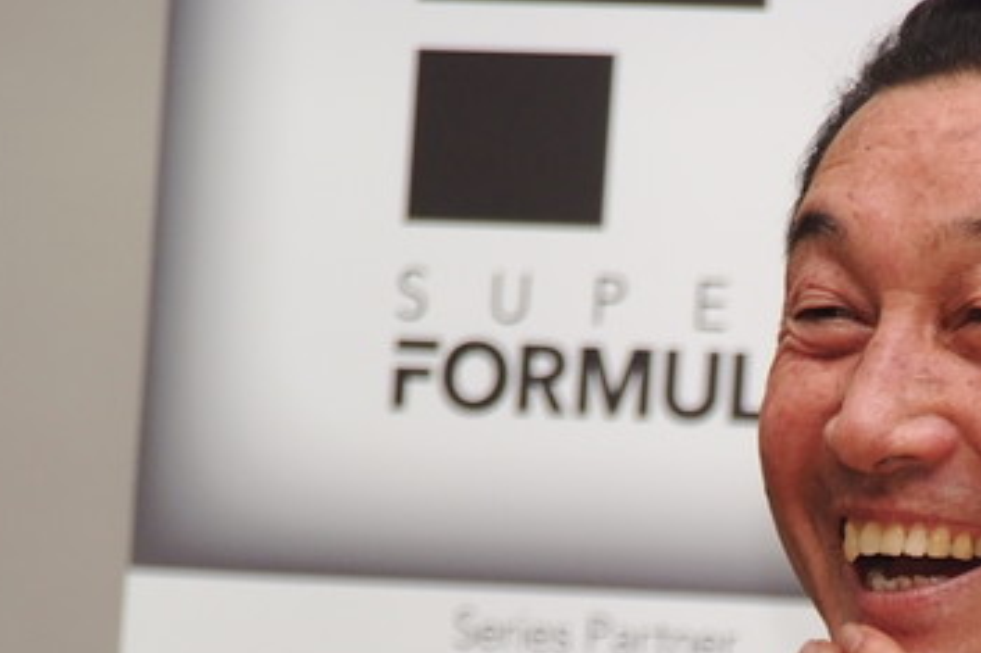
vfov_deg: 2.6
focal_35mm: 520
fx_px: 14163
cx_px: 914
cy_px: 642
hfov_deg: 4.0
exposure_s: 1/250
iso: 400
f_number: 5.6
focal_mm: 170
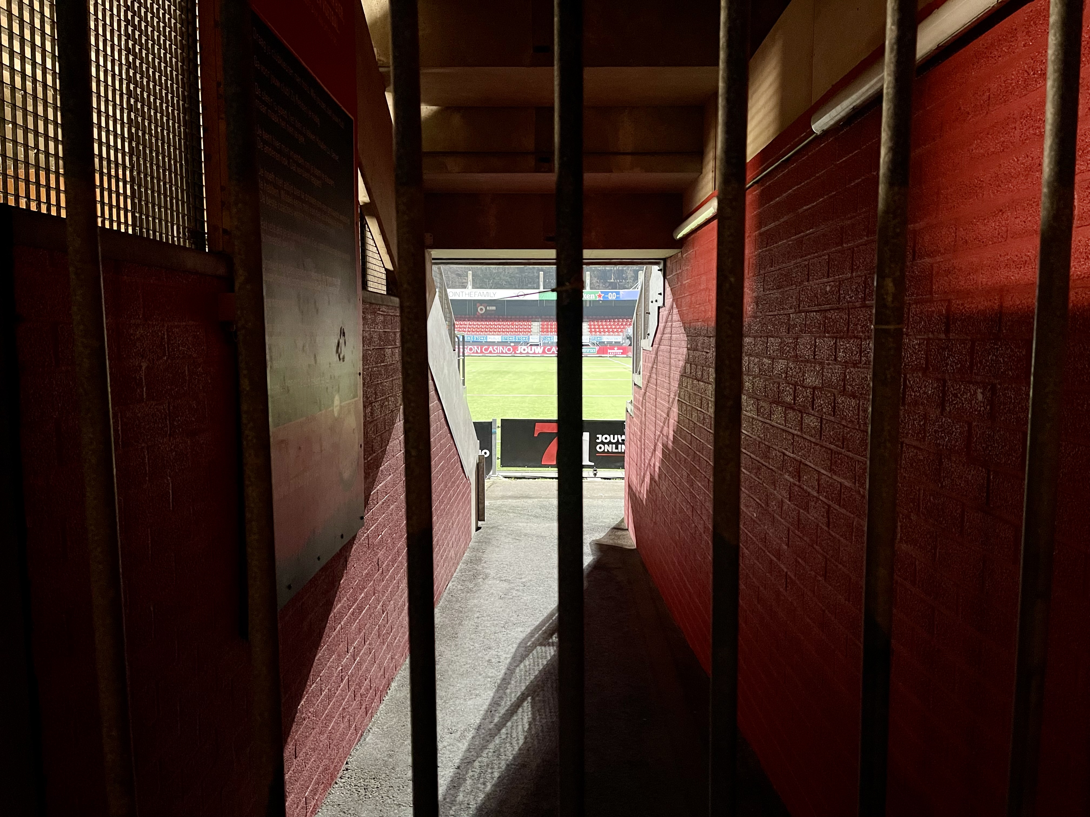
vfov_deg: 54.9
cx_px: 545
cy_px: 408
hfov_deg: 69.4
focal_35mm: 25
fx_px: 787
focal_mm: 5.1
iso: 640
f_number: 1.6
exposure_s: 1/33
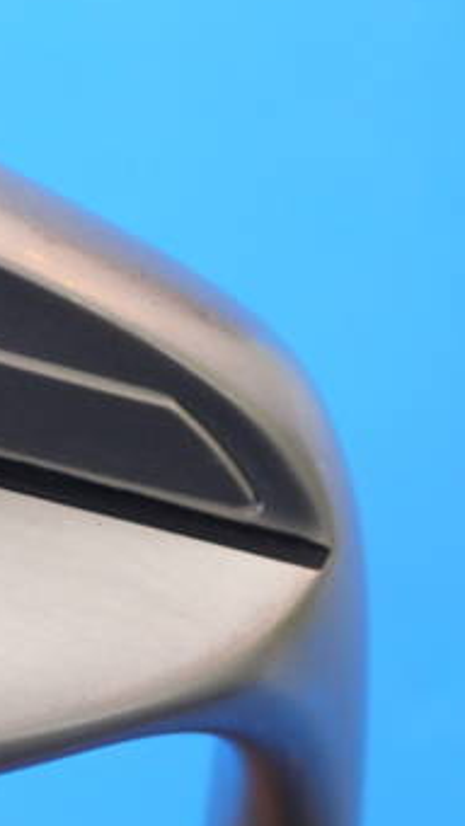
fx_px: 3767
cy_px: 468
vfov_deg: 12.5
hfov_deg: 6.9
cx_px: -286
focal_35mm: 172
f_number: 5.6
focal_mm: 42
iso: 800
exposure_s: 1/80
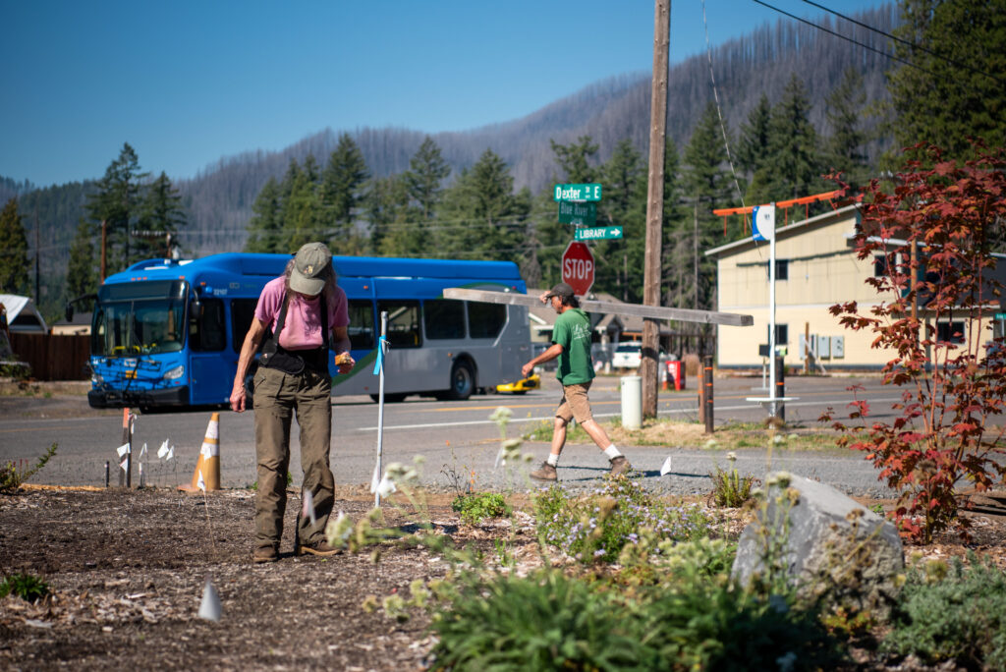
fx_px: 1957
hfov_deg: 28.8
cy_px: 336
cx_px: 503
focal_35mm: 70
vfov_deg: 19.5
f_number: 2.8
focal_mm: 70
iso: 160
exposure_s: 1/4000
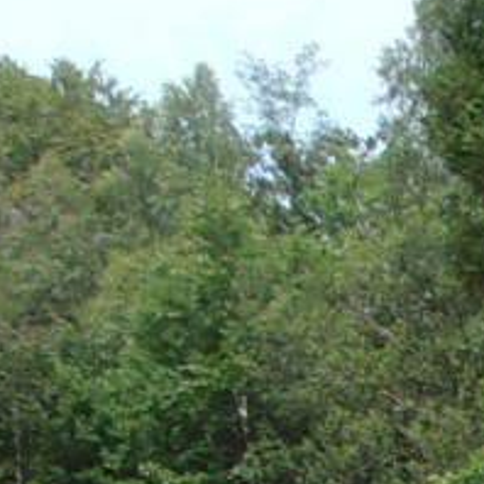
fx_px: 2436
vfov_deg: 9.7
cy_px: 1242
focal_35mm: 154
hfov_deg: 9.8
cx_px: 1225
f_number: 7.9
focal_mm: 4.2
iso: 80
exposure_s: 1/80
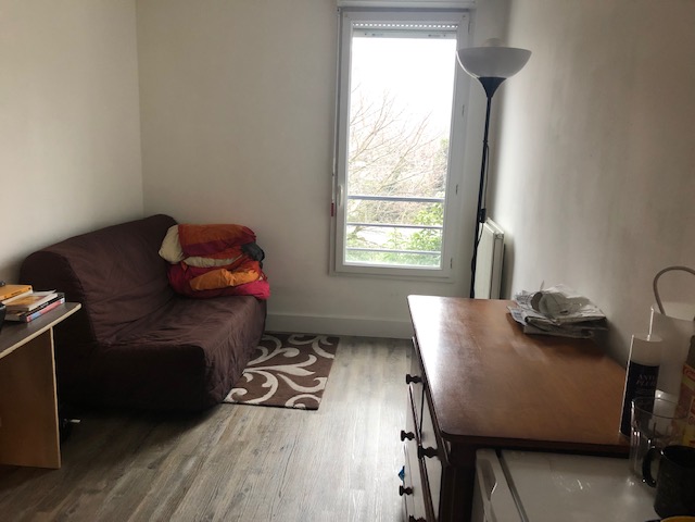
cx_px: 348
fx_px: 562
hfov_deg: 63.4
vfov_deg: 49.7
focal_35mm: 28
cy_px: 261
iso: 80
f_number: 1.8
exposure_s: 1/17
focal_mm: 3.99
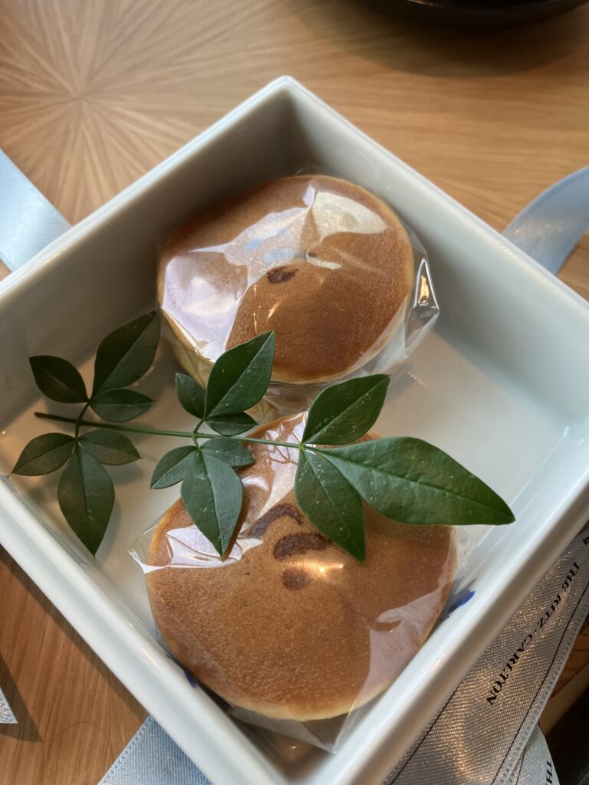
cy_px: 392
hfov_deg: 49.7
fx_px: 635
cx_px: 294
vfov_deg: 63.4
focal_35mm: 28
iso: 32
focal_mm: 3.99
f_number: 1.8
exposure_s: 1/100
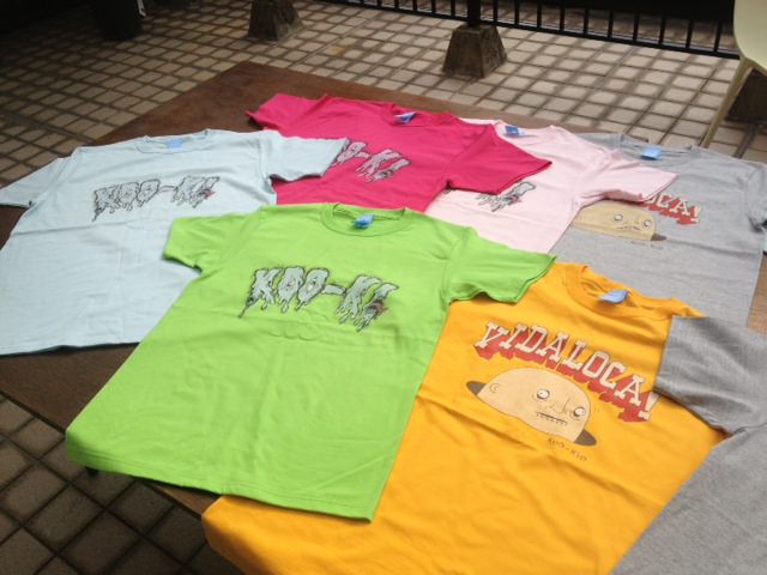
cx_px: 384
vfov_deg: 40.7
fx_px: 776
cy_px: 288
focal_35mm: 35
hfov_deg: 52.6
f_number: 2.4
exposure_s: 1/1126
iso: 50
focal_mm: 4.28
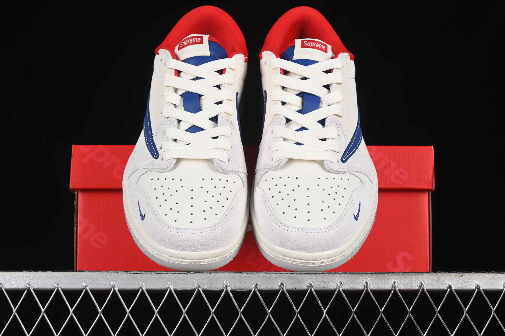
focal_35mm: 75
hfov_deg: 27.0
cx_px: 252
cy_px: 168
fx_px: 1052
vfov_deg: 18.2
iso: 160
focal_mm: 50
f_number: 8
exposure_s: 1/80
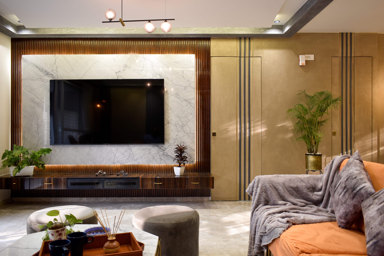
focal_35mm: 27
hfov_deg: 67.4
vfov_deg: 47.9
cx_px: 192
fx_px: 288
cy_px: 128
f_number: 4.5
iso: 400
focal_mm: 18
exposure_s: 1/80
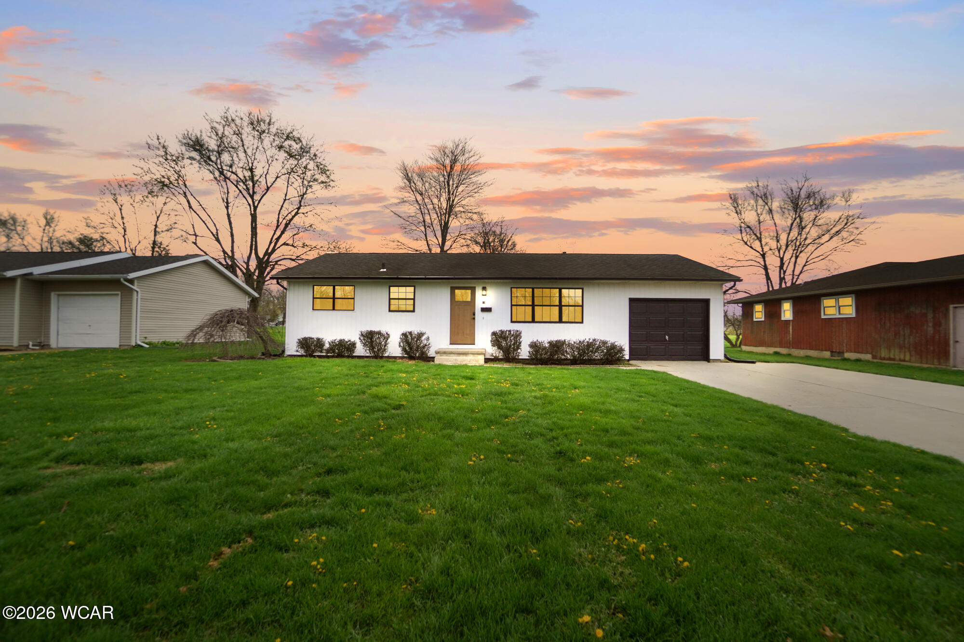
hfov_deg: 100.4
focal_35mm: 15
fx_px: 402
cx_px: 482
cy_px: 321
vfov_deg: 77.3
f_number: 5.6
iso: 125
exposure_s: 1/750
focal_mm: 10
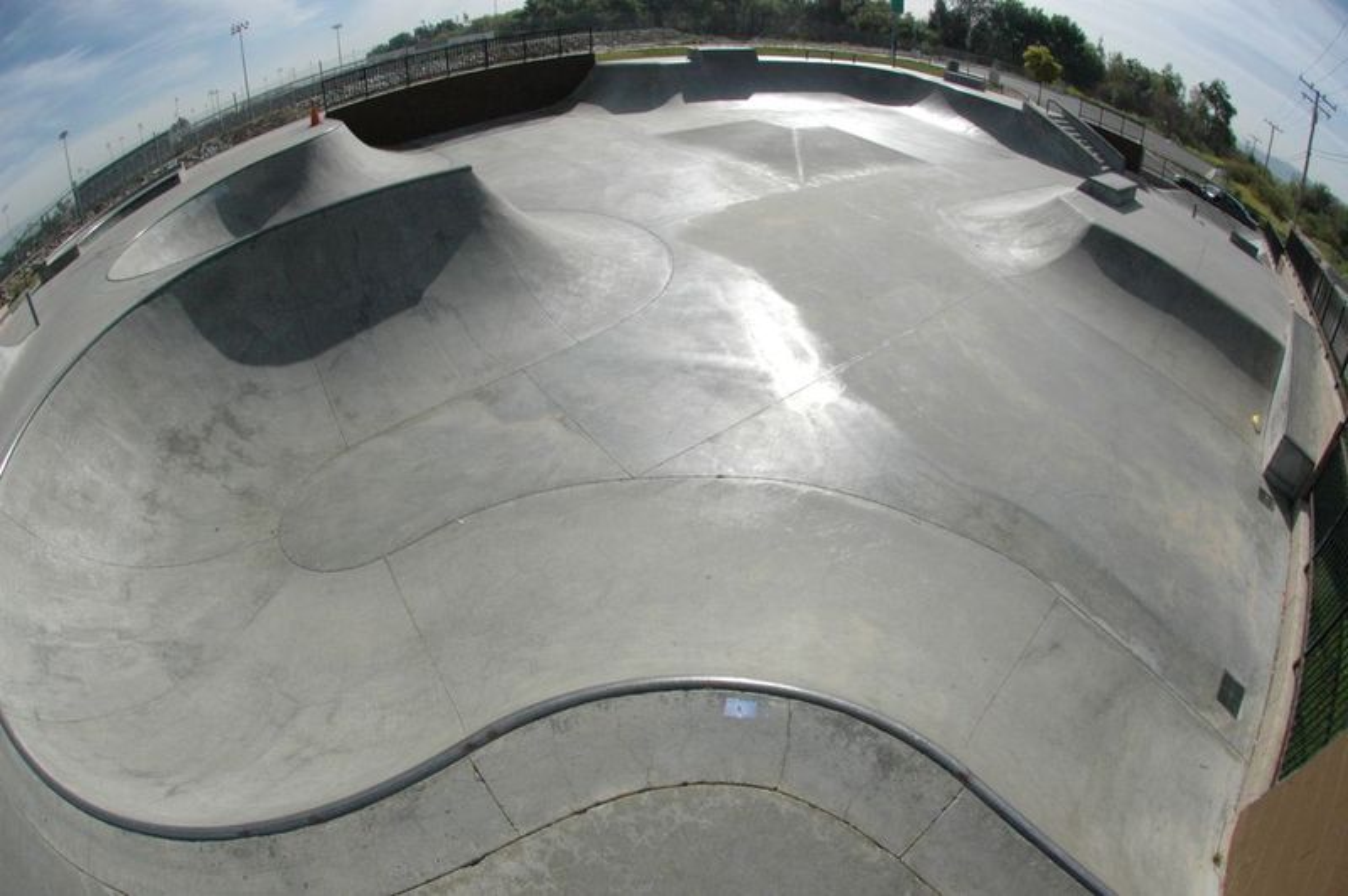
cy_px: 448
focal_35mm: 16
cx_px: 674
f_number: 16
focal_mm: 10.5
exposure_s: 1/1000
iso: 800
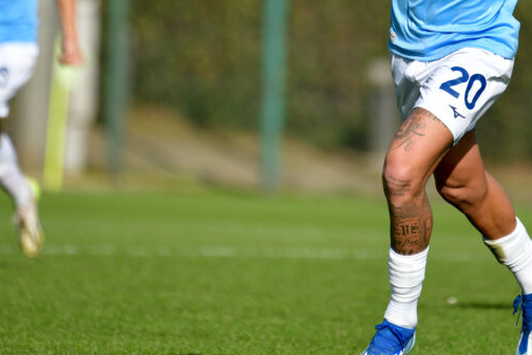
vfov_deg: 1.9
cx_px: 383
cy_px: 43
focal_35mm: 711
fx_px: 10506
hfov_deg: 2.9
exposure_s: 1/4000
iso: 320
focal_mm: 350
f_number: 4
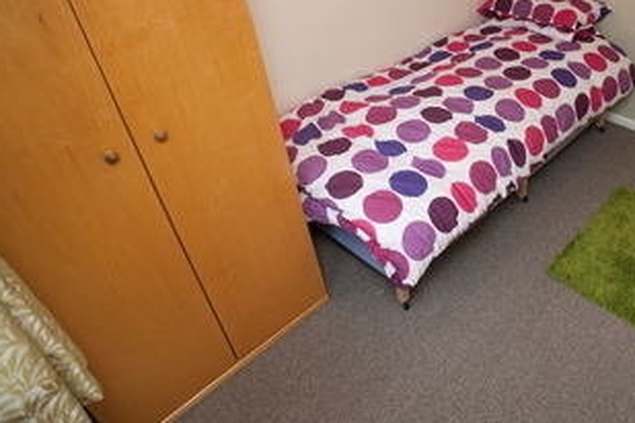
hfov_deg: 61.2
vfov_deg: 44.0
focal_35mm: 29
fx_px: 511
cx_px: 450
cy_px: 124
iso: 200
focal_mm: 20
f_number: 4
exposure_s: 1/50
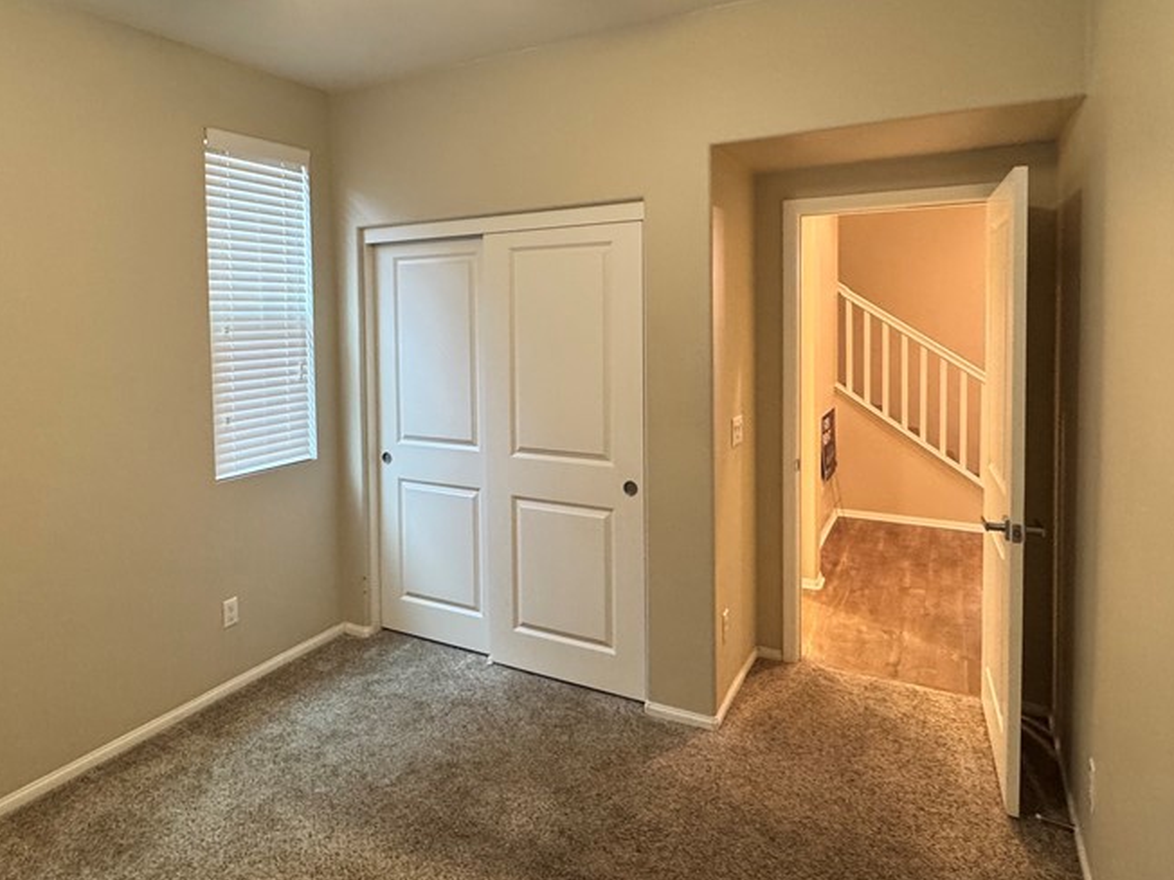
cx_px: 537
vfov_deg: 60.5
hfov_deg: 76.2
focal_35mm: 22
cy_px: 344
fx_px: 746
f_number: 2.2
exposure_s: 1/60
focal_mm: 2.22
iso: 400
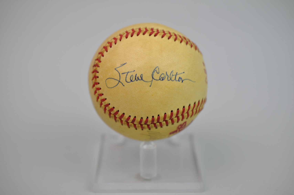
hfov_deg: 33.4
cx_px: 147
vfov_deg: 22.6
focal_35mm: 60
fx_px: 489
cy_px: 98
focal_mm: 40
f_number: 4
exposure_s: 1/60
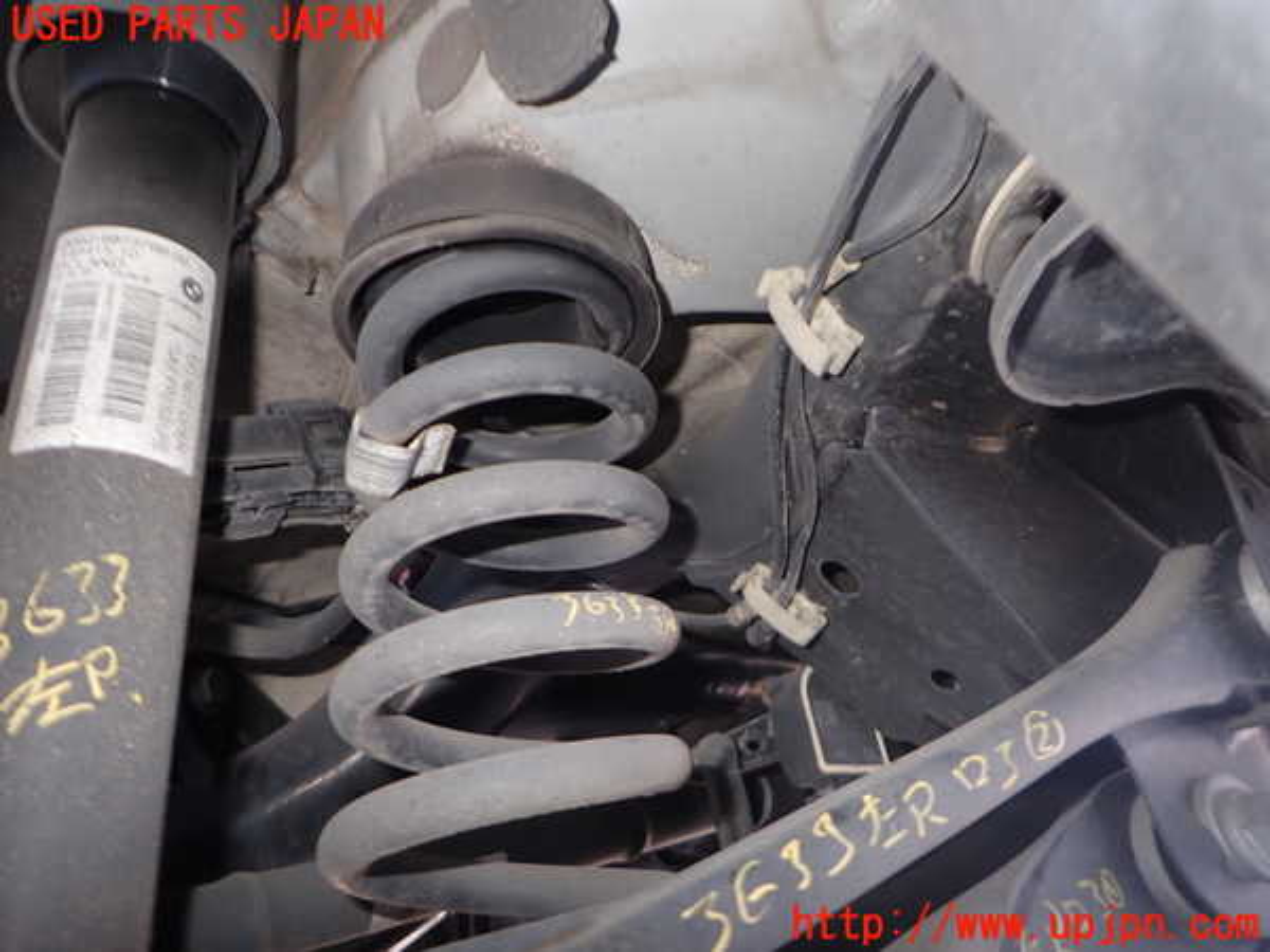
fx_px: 917
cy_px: 476
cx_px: 635
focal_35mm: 25
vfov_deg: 54.9
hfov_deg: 69.4
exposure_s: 1/30
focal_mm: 4.5
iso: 200
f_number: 2
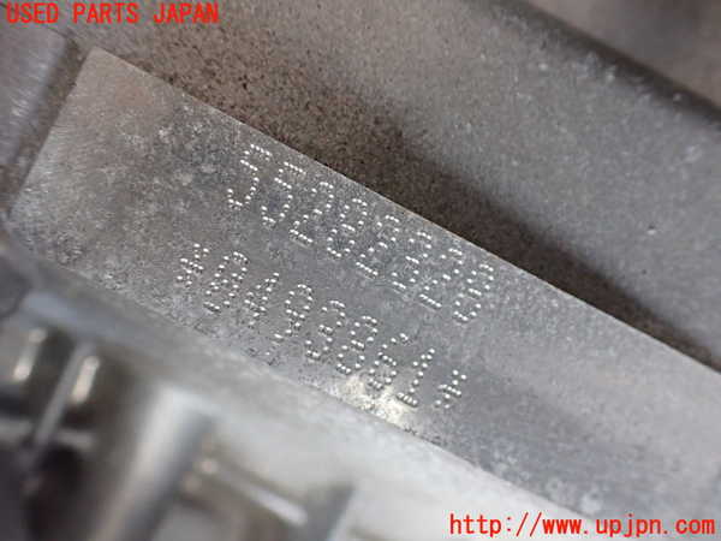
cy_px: 270
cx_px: 360
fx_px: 625
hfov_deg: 60.0
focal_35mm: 30
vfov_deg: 46.8
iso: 800
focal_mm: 5.4
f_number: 2.3
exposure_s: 1/125
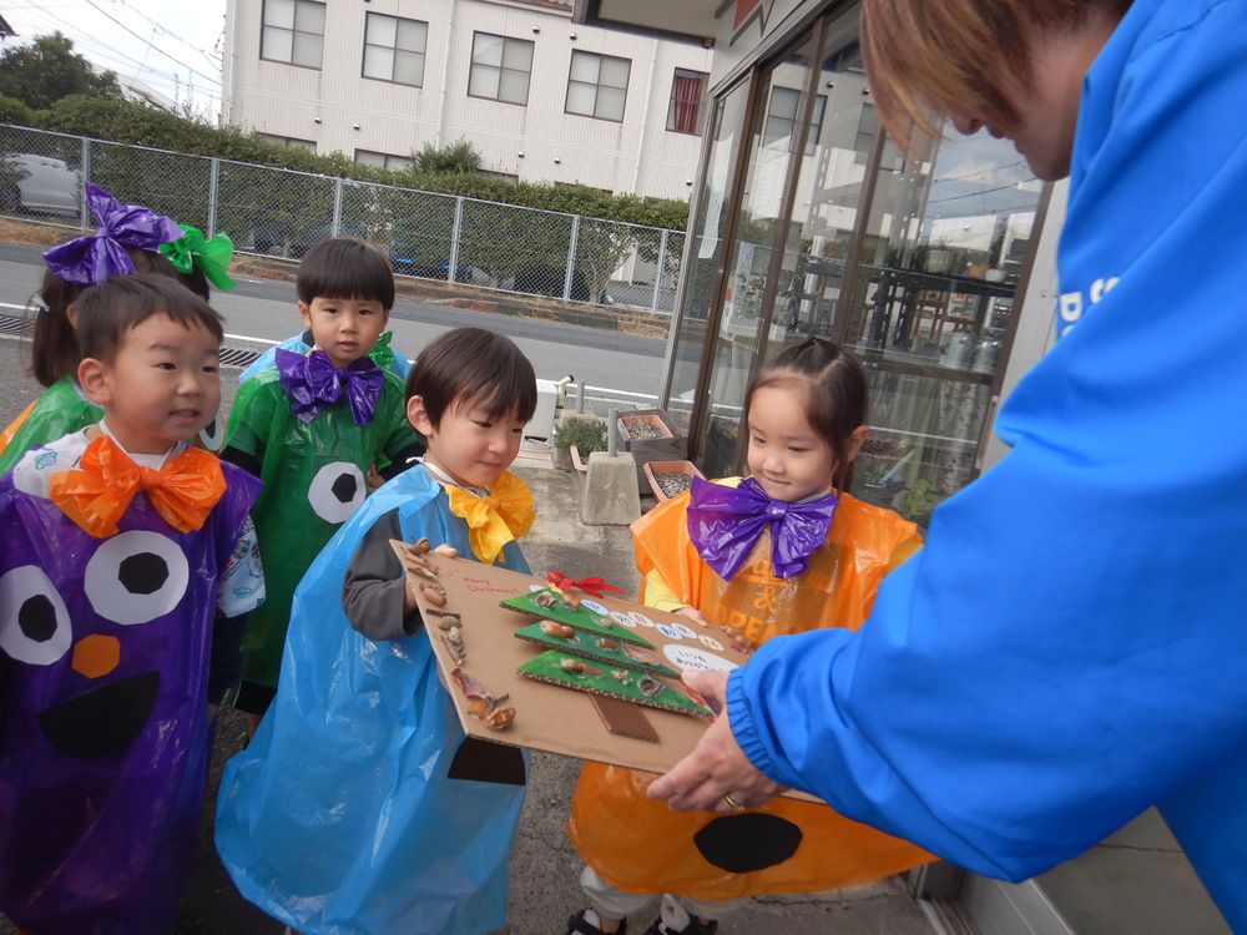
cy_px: 468
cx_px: 624
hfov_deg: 71.6
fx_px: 865
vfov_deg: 56.8
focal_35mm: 24
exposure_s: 1/640
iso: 125
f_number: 2.8
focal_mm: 4.3
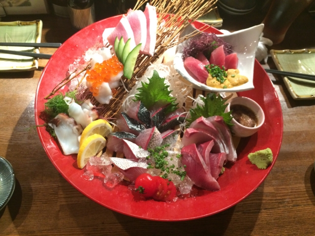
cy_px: 118
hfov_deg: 61.7
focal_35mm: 29
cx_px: 158
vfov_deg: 48.2
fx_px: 264
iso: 250
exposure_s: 1/24
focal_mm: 4.15
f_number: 2.2
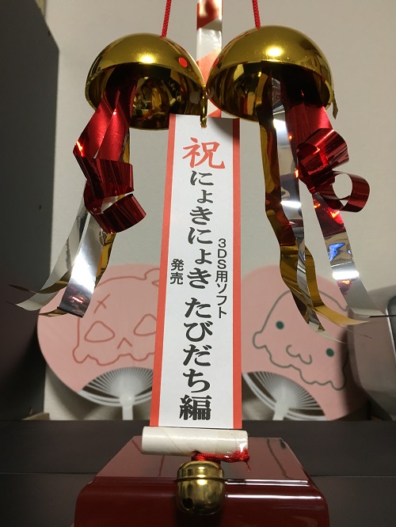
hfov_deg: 48.3
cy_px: 264
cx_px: 198
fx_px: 442
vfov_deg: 61.6
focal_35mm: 29
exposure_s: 1/30
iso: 100
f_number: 2.2
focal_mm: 4.15
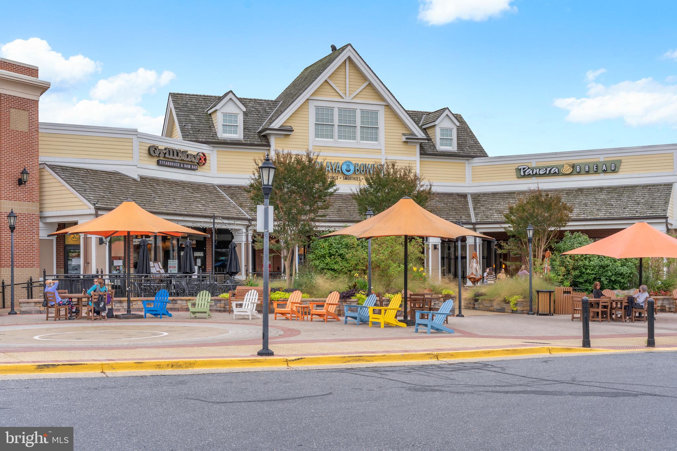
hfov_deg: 45.4
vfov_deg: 31.2
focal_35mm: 43
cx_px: 338
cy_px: 226
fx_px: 809
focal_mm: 43
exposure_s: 1/60
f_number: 11
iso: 250
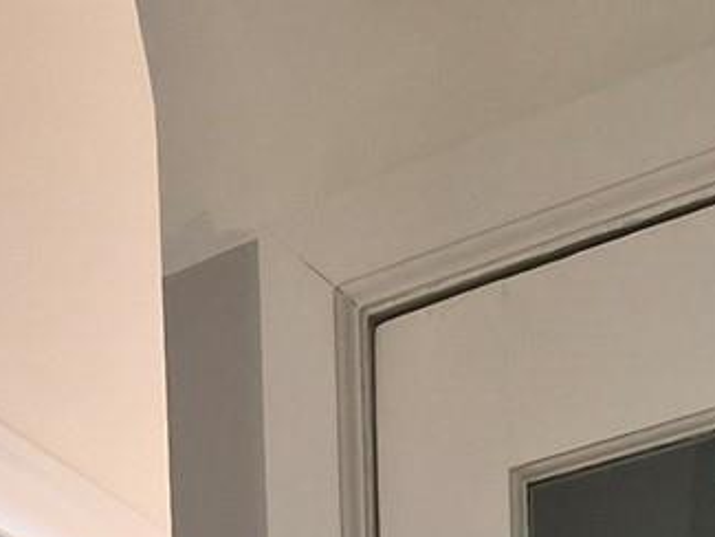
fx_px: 1694
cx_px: 449
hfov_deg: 23.8
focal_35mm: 82
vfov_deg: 12.3
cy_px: 1442
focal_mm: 1.7
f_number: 2.2
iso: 64
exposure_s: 1/60
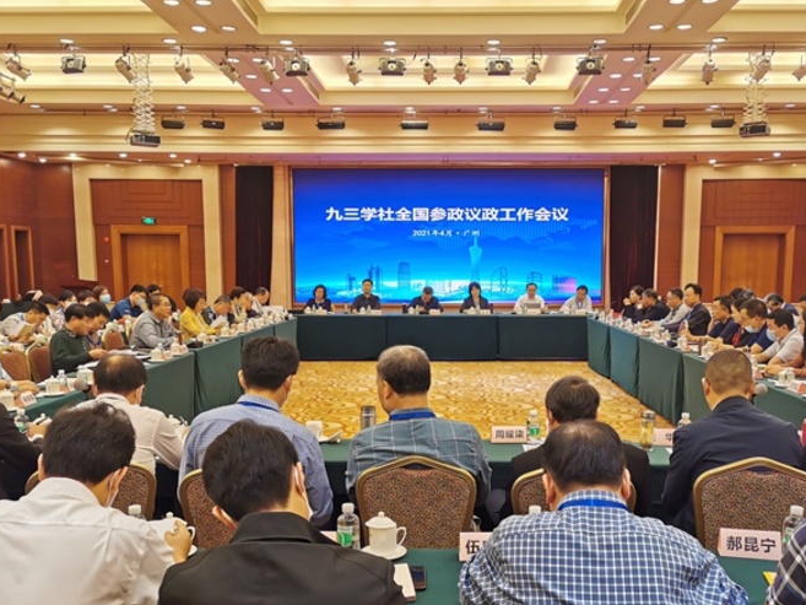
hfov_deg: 50.1
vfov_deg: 38.4
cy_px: 385
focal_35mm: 37
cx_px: 438
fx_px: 862
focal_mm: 5.56
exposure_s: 1/99.9
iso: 64
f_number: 1.6
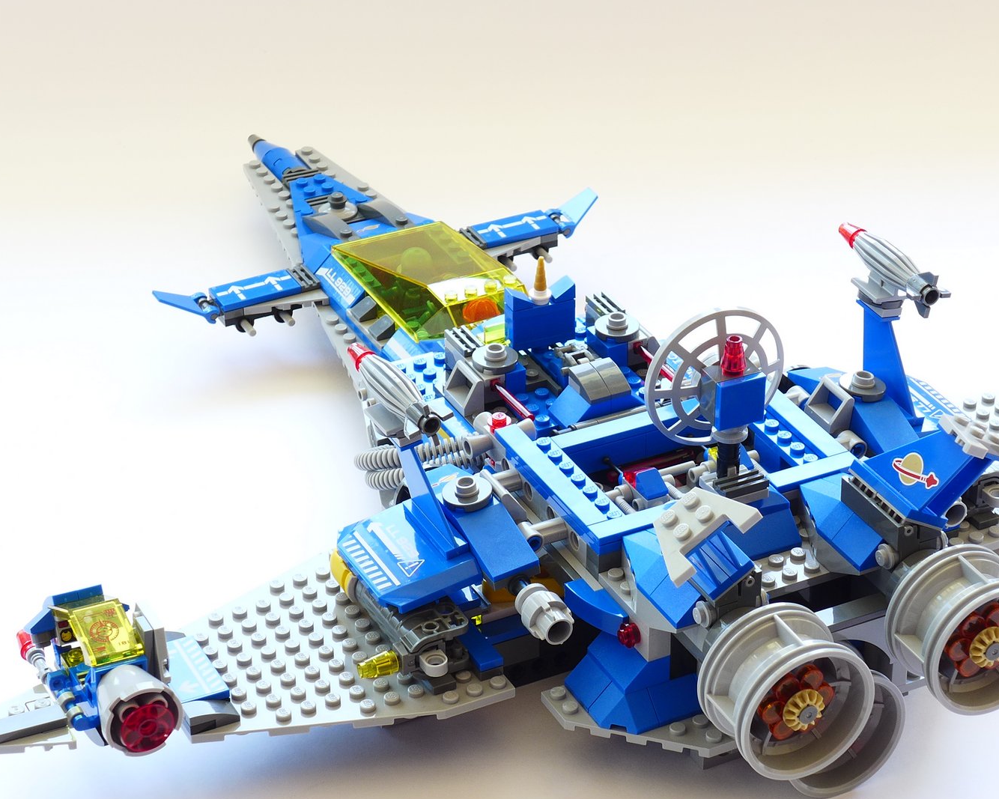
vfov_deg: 16.5
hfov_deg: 20.6
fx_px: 2749
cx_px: 601
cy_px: 466
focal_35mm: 93
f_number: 4.5
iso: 80
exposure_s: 1/15
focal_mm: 13.7
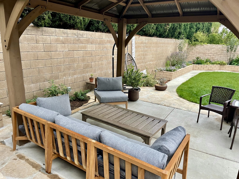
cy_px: 90
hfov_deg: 67.3
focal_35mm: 26
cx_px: 120
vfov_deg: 53.0
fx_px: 179
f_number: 1.6
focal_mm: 4.2
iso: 160
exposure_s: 1/60
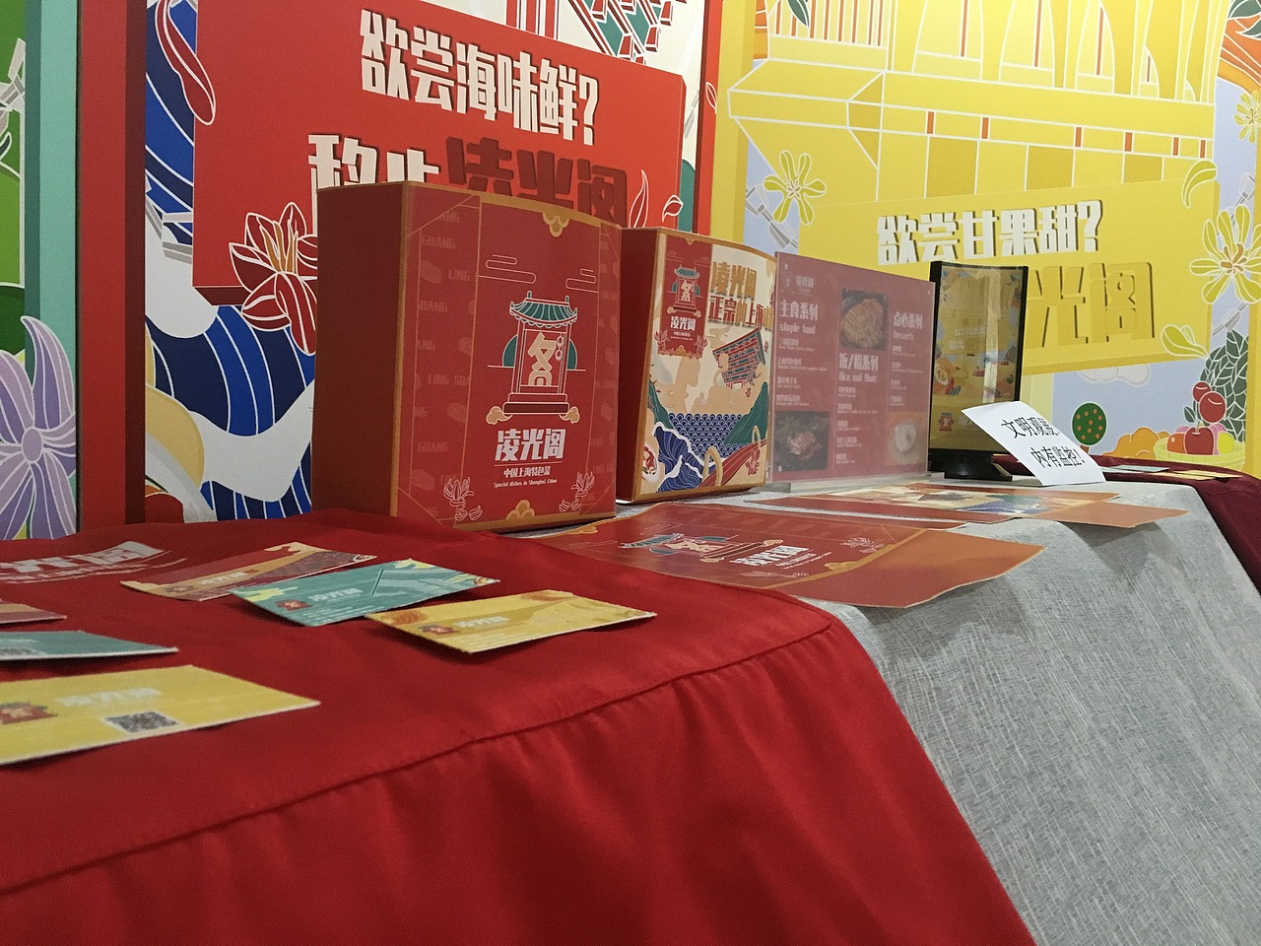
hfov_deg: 61.7
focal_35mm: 29
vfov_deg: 48.2
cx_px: 630
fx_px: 1056
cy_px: 473
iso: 200
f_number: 2.2
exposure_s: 1/25
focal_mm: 4.15
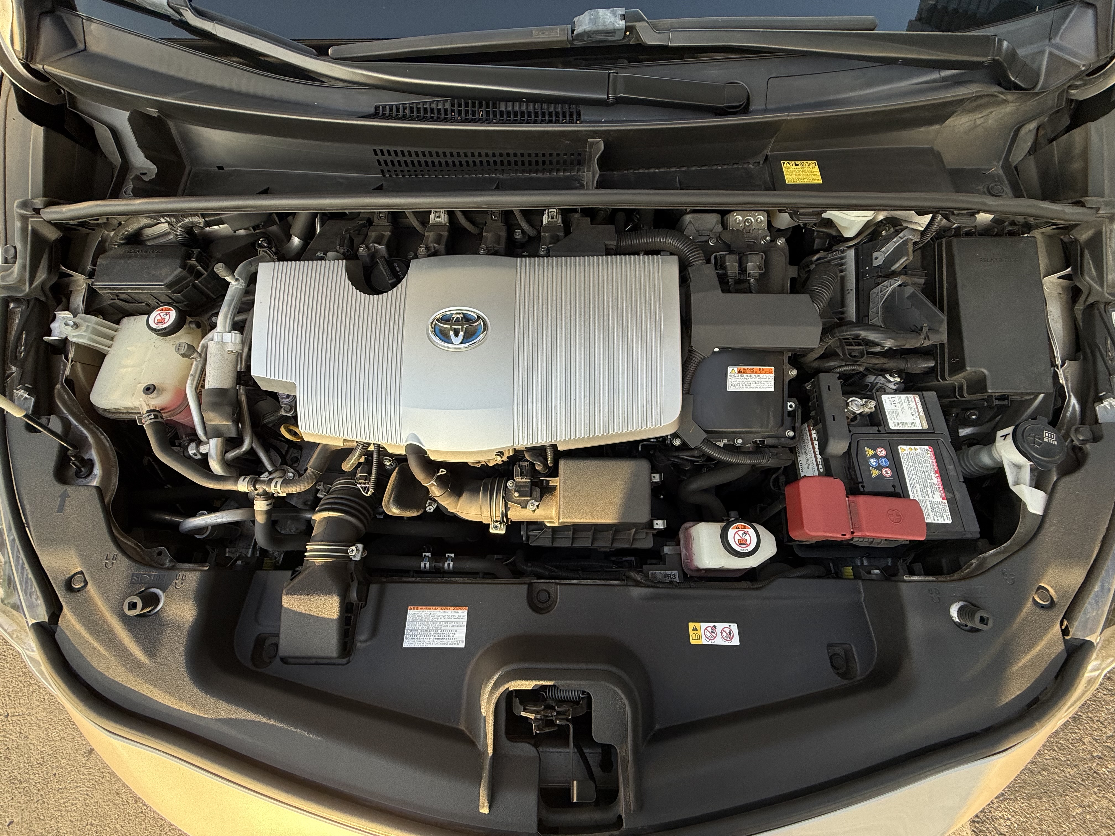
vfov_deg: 85.7
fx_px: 451
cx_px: 558
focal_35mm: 14
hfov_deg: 102.1
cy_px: 418
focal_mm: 2.22
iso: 50
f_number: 2.2
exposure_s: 1/187
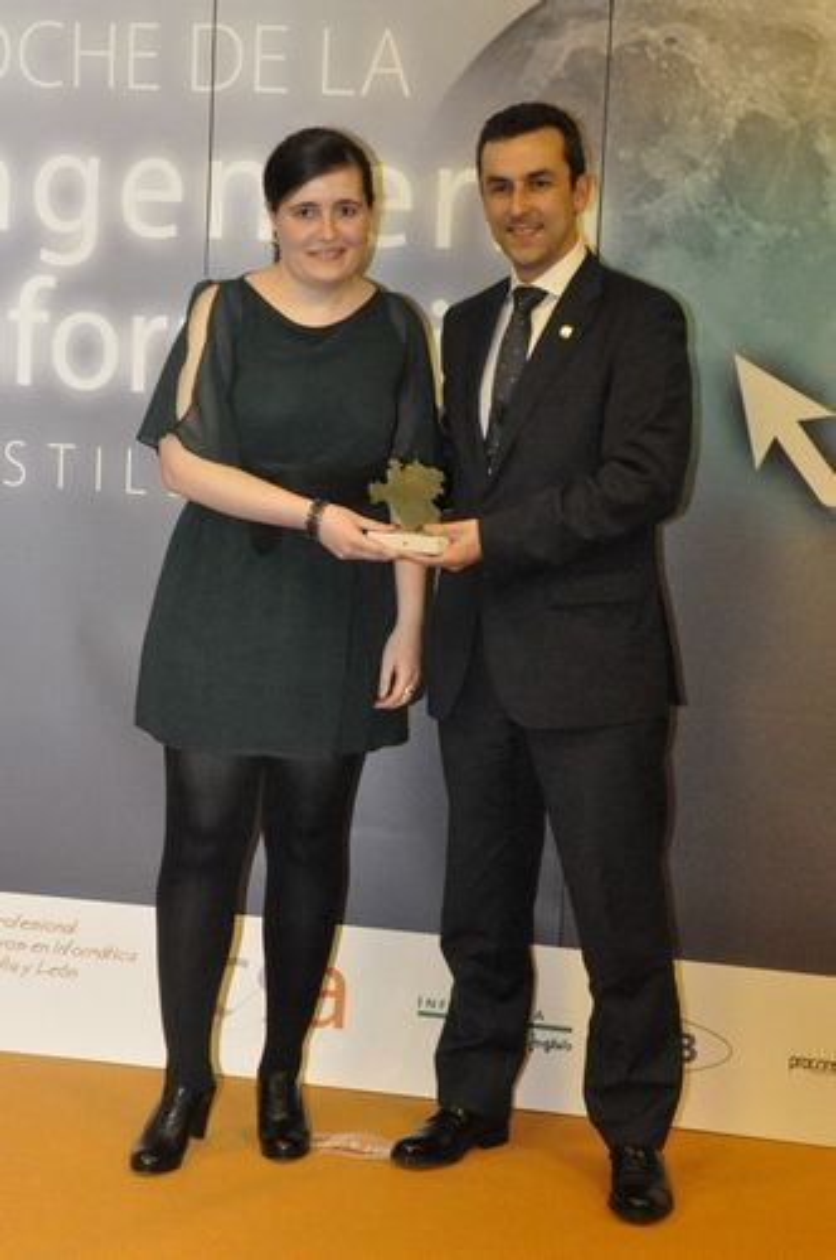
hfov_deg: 18.9
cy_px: 630
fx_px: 2515
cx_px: 418
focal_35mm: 72
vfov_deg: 28.1
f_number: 10
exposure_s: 1/60
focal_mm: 48
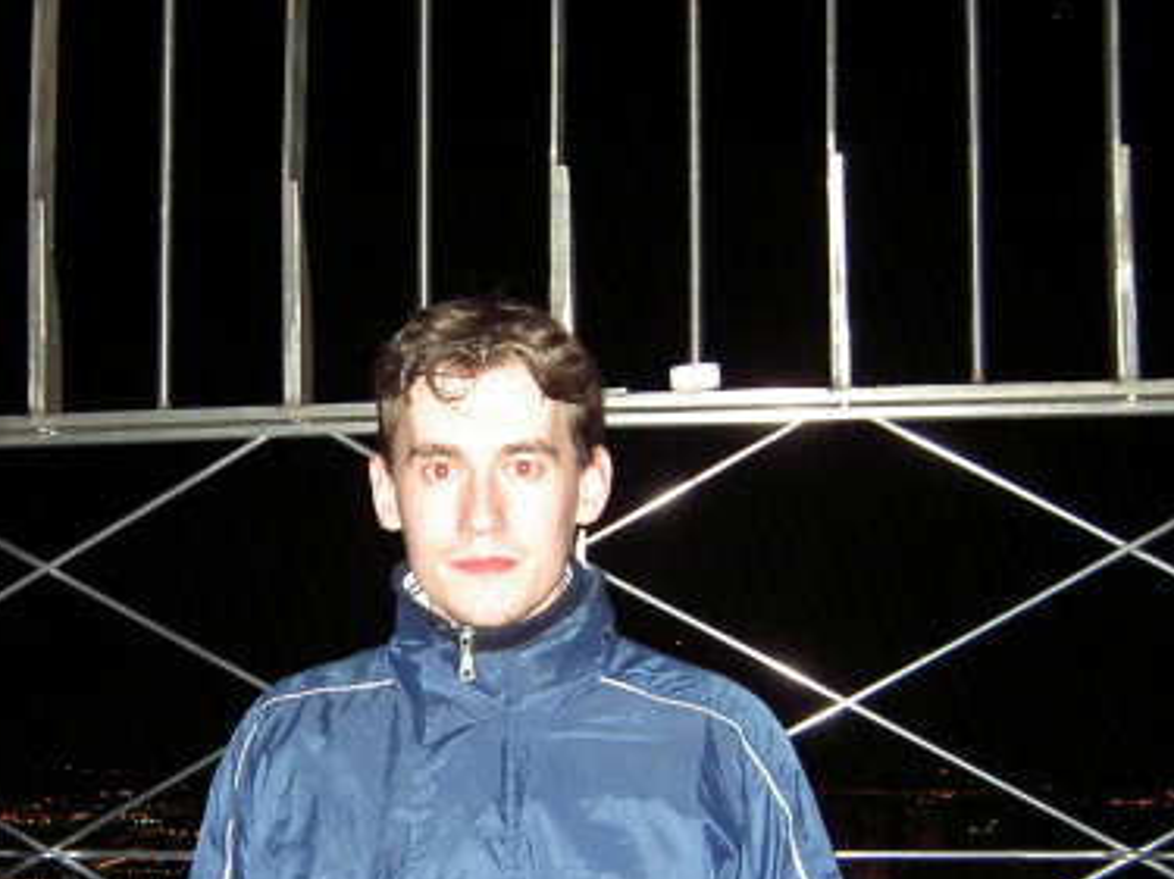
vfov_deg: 25.0
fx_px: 1966
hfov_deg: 33.2
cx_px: 501
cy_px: 644
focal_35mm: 58
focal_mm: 5.6
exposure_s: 1/60
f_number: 2.8
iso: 200
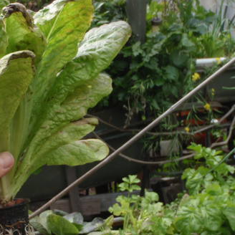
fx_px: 476
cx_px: 75
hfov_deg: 27.5
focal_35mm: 62
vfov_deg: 27.7
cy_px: 112
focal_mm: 6.53
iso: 64
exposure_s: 1/125
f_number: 5
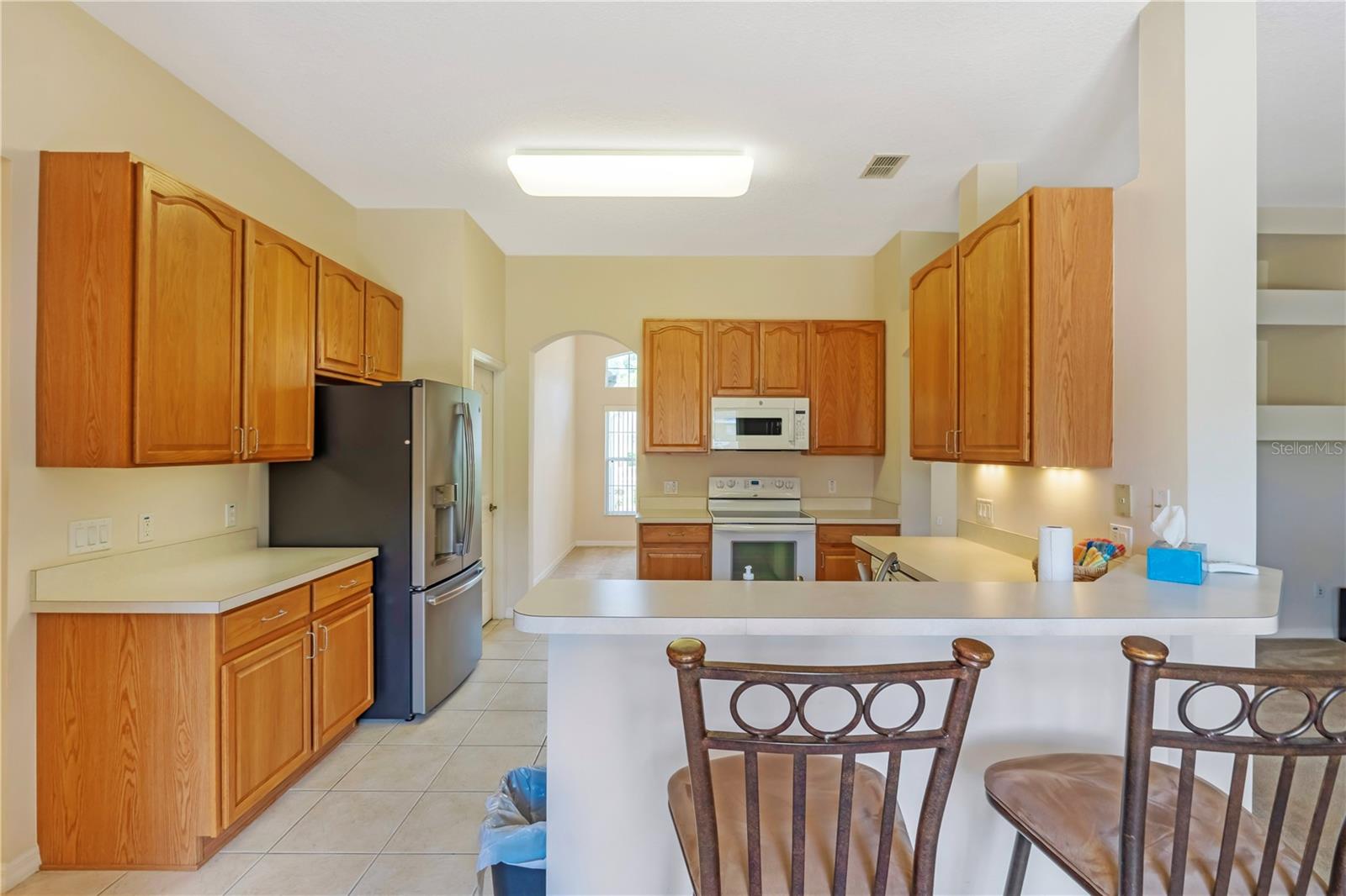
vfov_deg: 72.0
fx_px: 617
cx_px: 673
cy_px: 448
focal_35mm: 16
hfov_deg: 95.0
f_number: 9
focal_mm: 11
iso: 250
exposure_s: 1/125
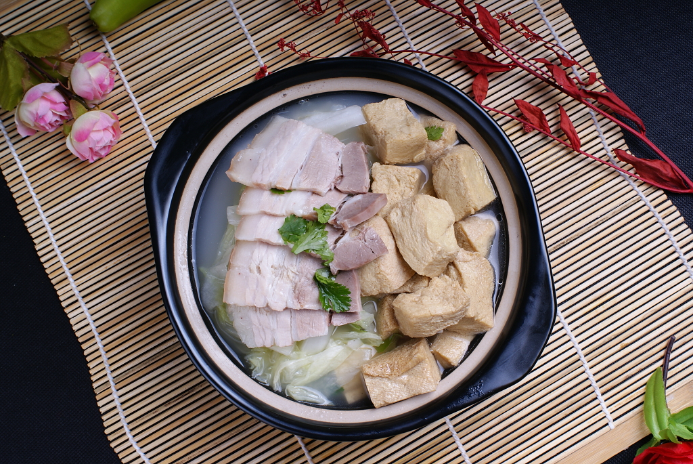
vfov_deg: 29.9
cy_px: 232
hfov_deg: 43.6
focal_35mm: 45
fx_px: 867
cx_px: 346
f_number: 14
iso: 100
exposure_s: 1/125
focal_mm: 30
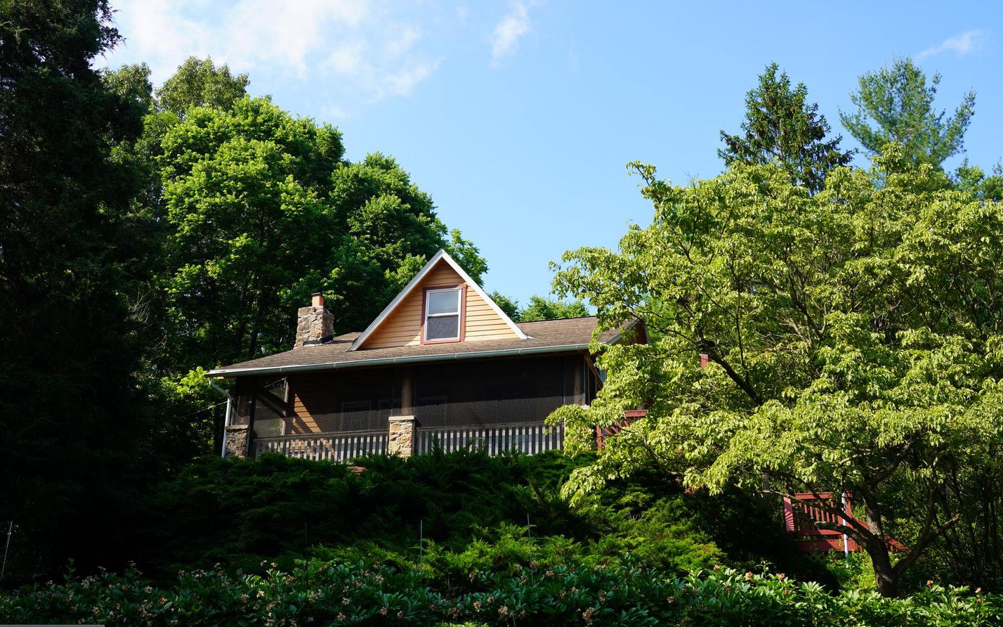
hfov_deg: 52.8
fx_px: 1011
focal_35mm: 37
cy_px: 323
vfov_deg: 34.4
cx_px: 501
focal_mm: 24
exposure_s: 1/125
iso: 100
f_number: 8
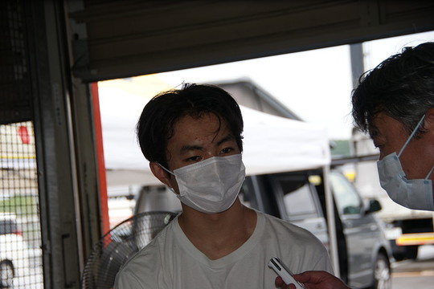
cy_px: 144
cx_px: 217
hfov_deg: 22.6
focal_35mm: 90
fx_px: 1085
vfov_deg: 15.2
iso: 100
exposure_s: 1/125
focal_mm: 60
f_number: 5.6
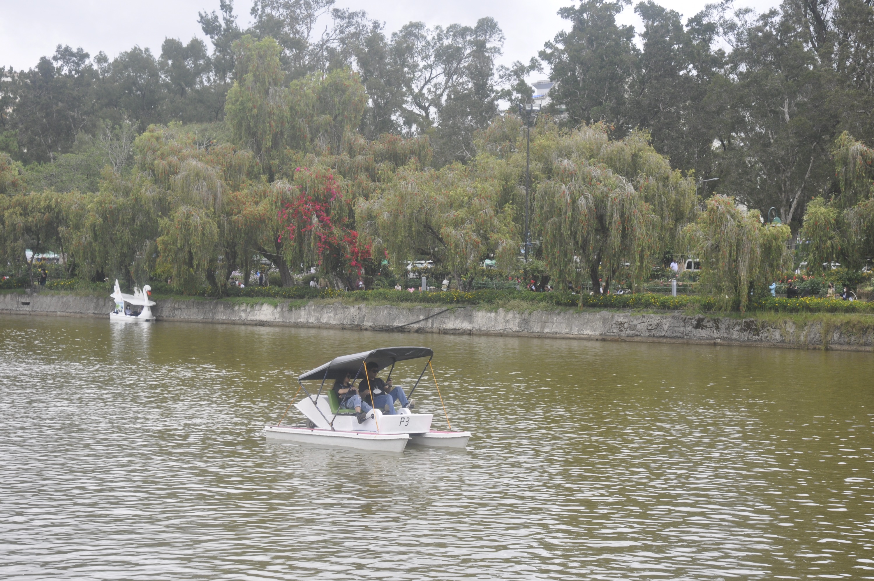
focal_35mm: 78
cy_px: 290
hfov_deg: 26.0
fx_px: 1891
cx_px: 437
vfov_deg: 17.4
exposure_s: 1/160
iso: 200
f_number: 6.3
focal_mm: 52
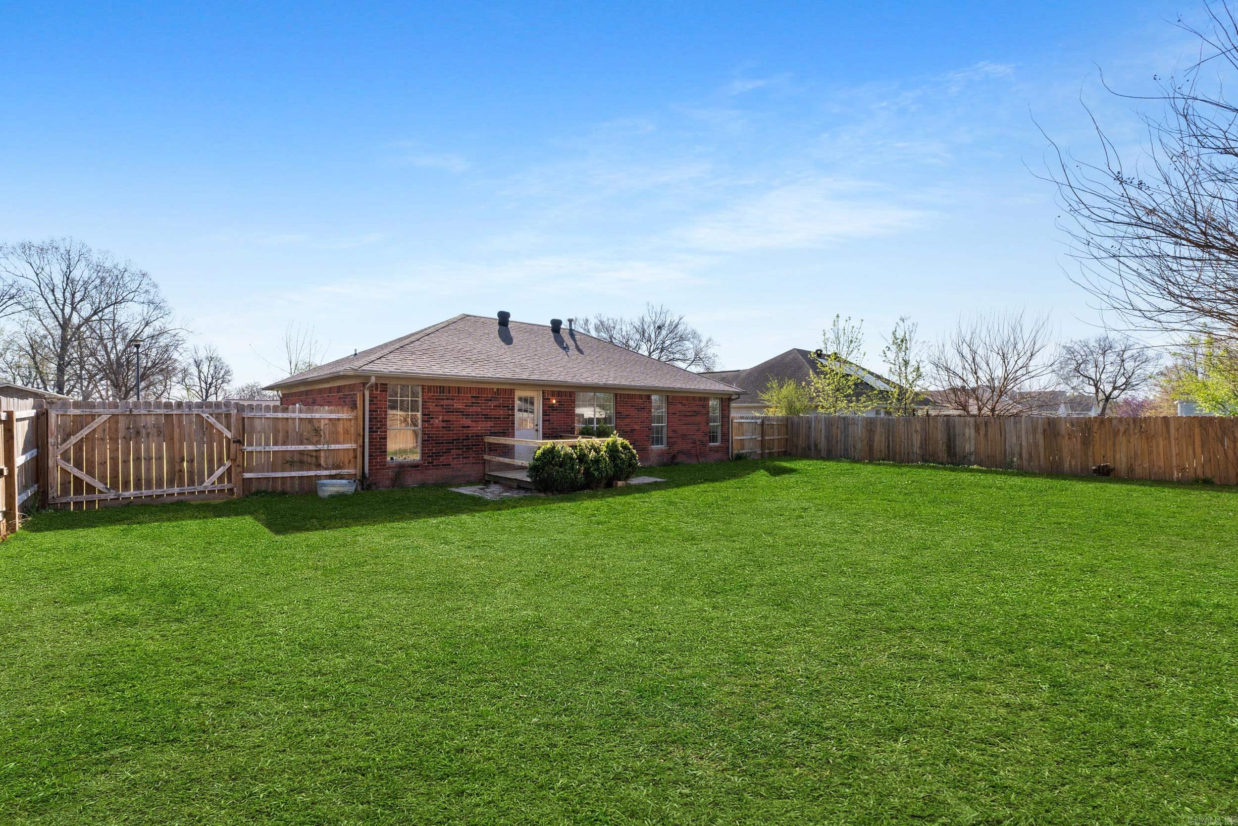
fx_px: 516
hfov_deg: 100.4
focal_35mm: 15
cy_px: 413
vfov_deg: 77.3
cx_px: 619
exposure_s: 1/800
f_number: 9
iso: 200
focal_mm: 10
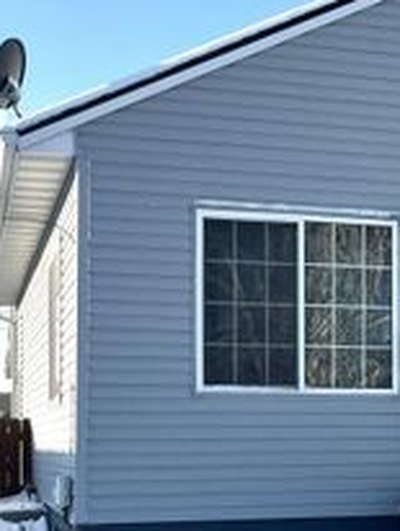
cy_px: 391
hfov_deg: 17.1
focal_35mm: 84
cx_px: 434
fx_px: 1292
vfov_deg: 23.1
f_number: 1.6
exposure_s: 1/2825
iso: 50
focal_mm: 5.1
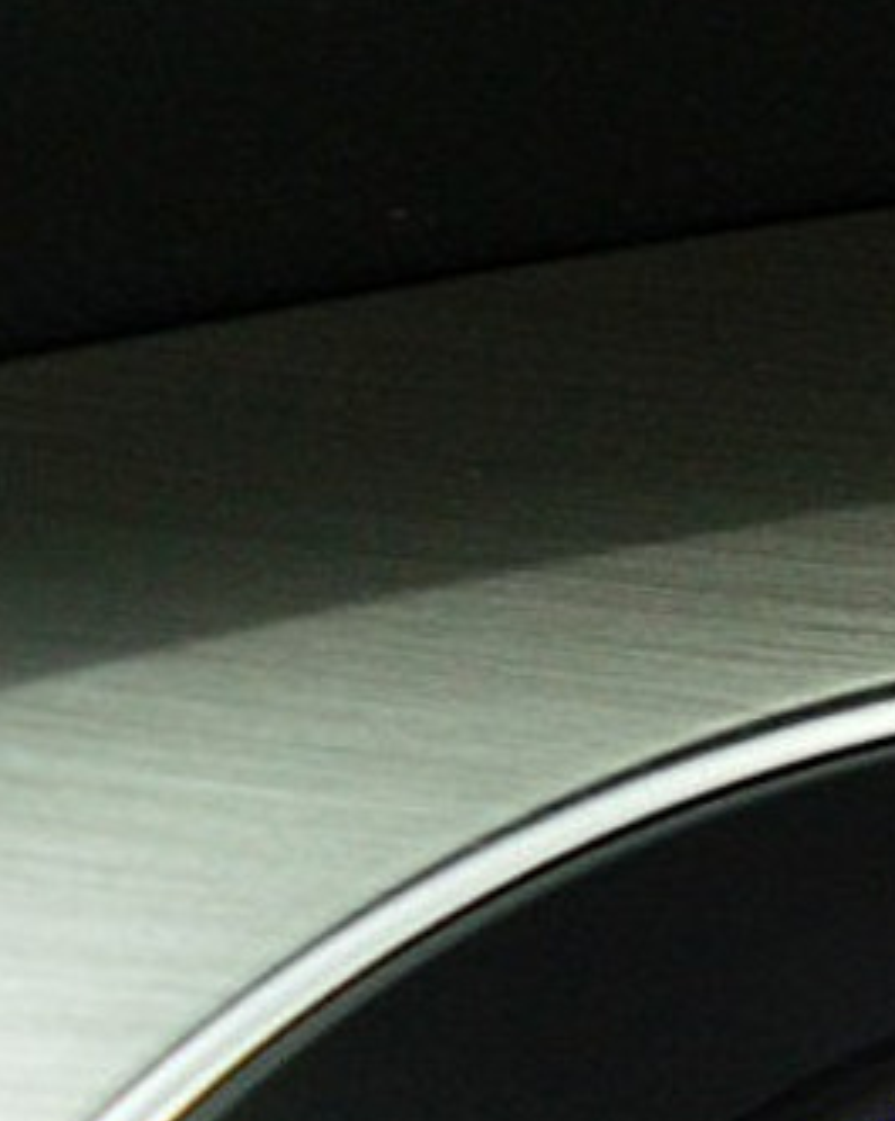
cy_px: 1334
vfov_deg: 11.6
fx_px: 5404
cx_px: 3023
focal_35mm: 163
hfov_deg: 7.7
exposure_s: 1/60
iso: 800
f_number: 4
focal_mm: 20
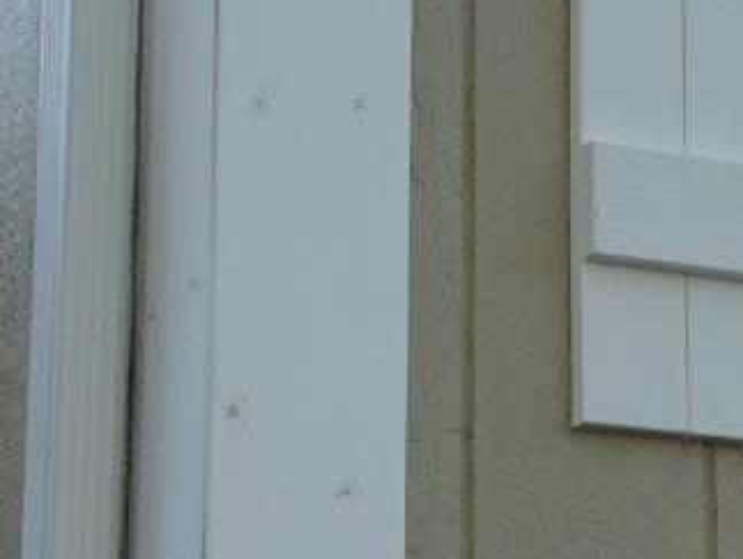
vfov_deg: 8.9
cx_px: 952
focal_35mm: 167
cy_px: 280
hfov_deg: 11.5
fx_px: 3588
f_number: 4
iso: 80
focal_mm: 6.17
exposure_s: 1/160
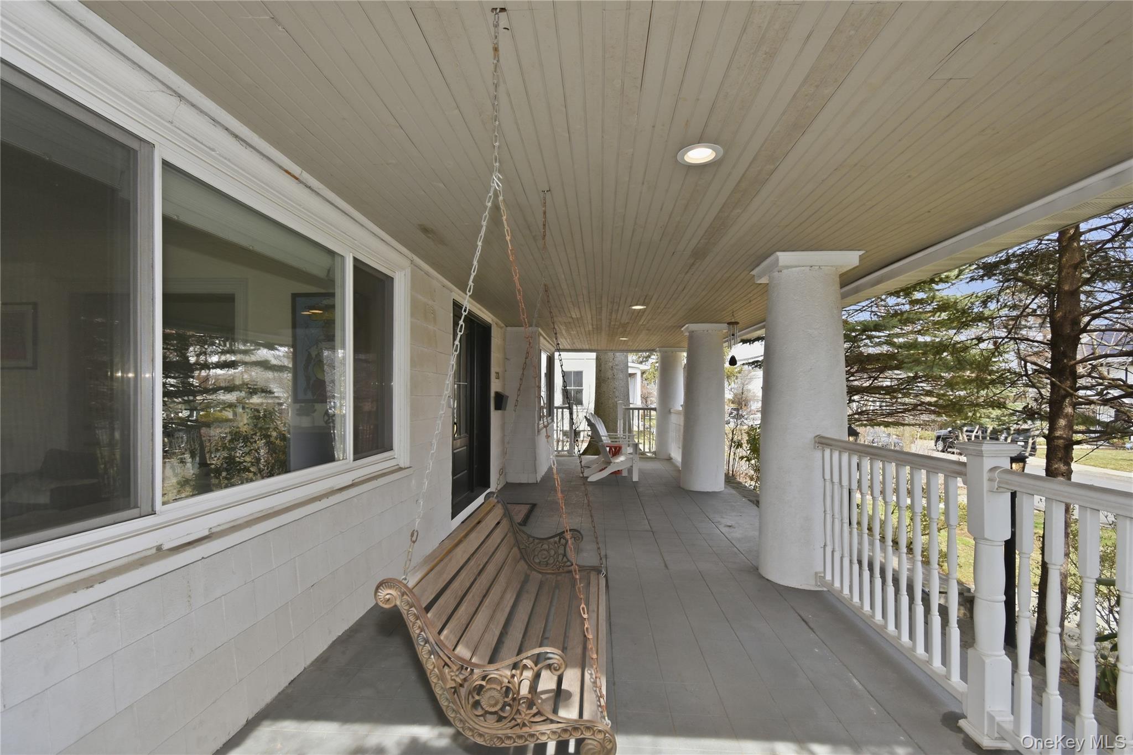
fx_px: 472
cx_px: 566
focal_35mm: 15
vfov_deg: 77.3
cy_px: 378
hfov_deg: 100.4
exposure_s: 1/125
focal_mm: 10
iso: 125
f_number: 5.6
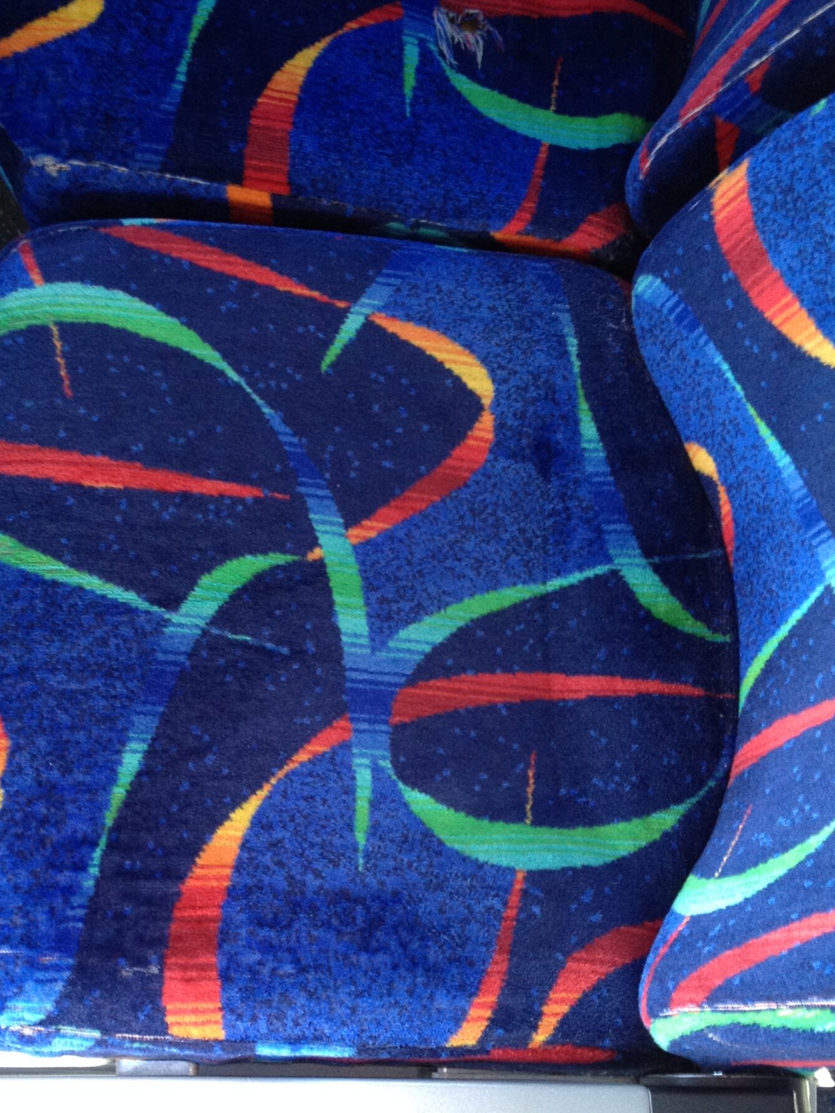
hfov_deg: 29.0
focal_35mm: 50
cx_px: 319
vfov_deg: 38.0
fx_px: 1608
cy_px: 672
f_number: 2.4
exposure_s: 1/20
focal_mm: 4.28
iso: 125
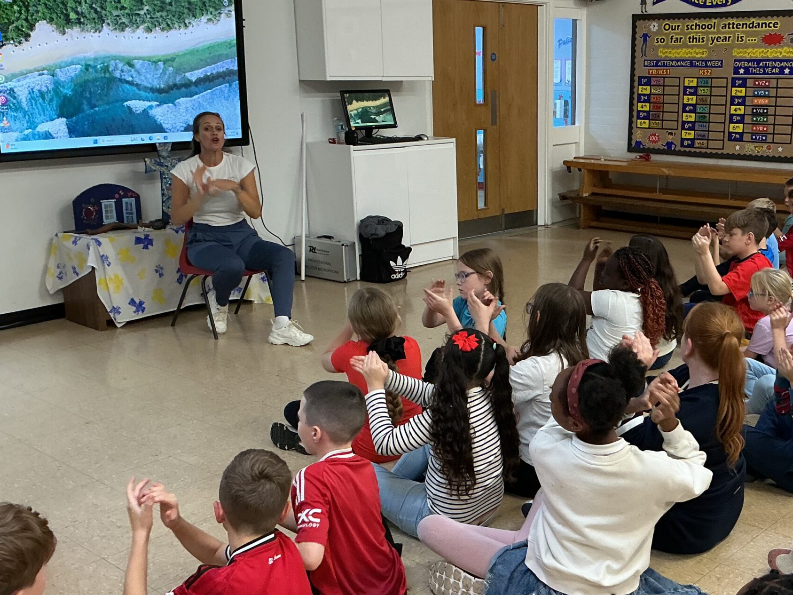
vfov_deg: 32.8
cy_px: 345
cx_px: 536
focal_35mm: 44
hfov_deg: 42.3
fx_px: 1008
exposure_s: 1/50
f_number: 1.8
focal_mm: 3
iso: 125
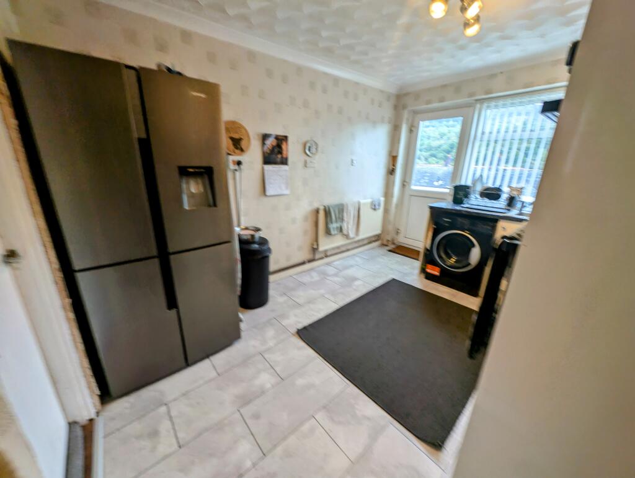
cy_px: 239
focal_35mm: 12
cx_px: 318
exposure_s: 1/34.7
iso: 47
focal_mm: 2.23
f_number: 1.95
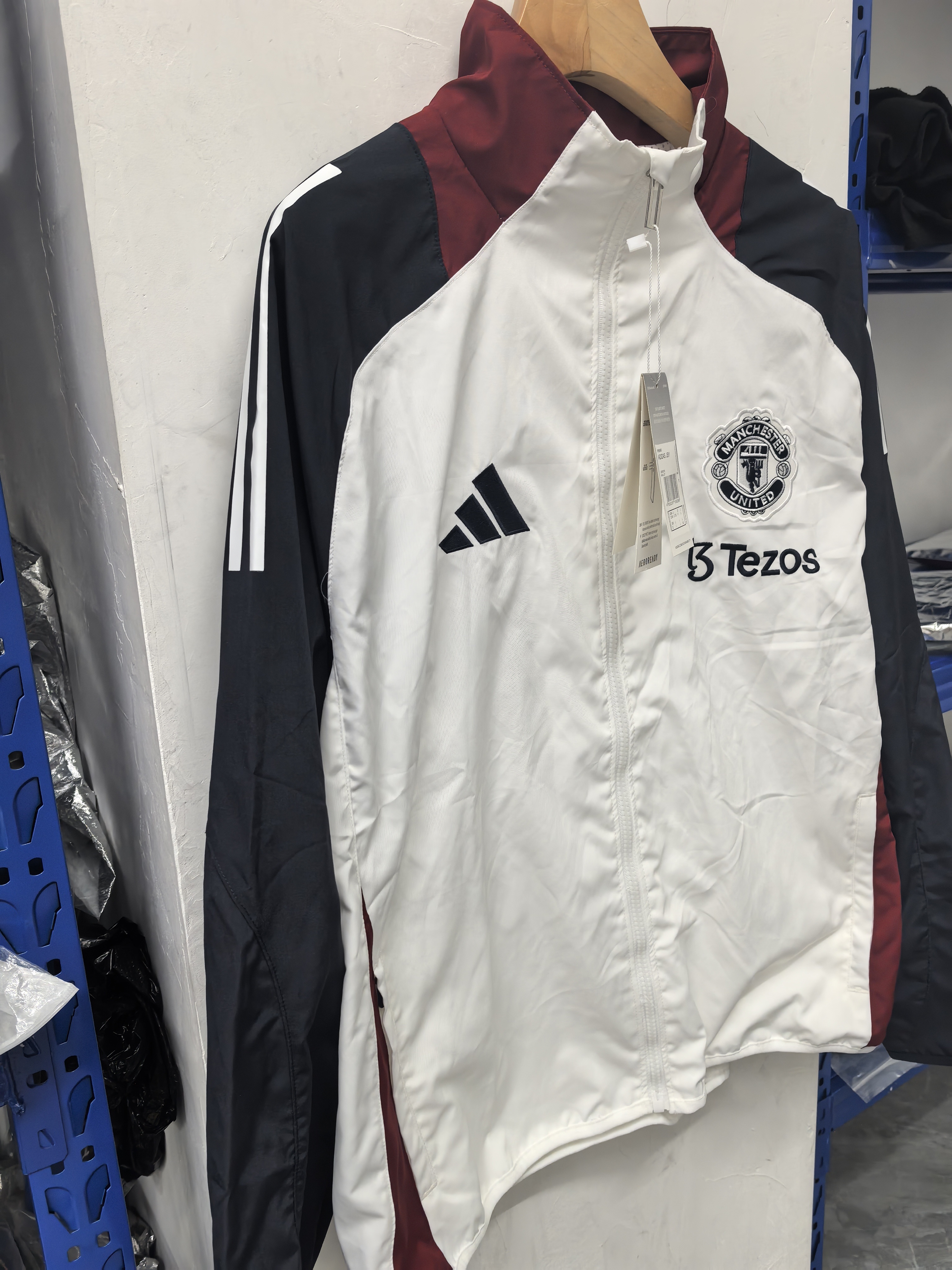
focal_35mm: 27
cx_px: 476
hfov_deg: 51.4
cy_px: 635
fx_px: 990
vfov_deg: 65.3
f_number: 2
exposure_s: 1/33.3
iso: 400
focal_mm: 6.98
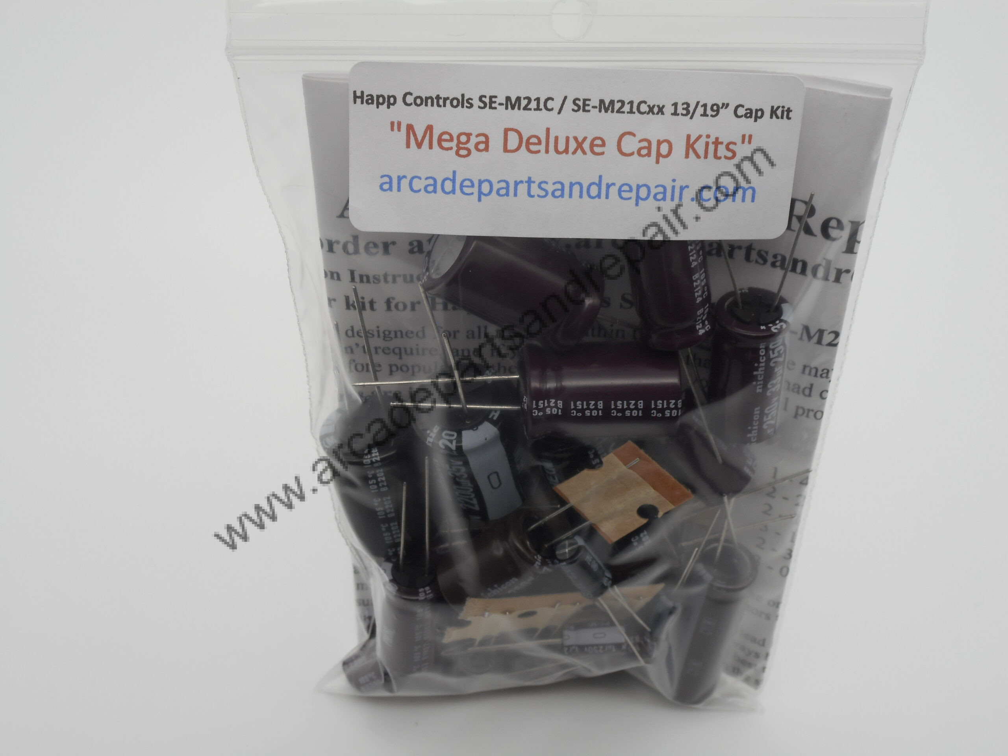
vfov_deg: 28.6
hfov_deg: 37.5
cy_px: 378
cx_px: 504
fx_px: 1485
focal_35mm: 51
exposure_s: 1/80
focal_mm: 9.1
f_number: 4.9
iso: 80
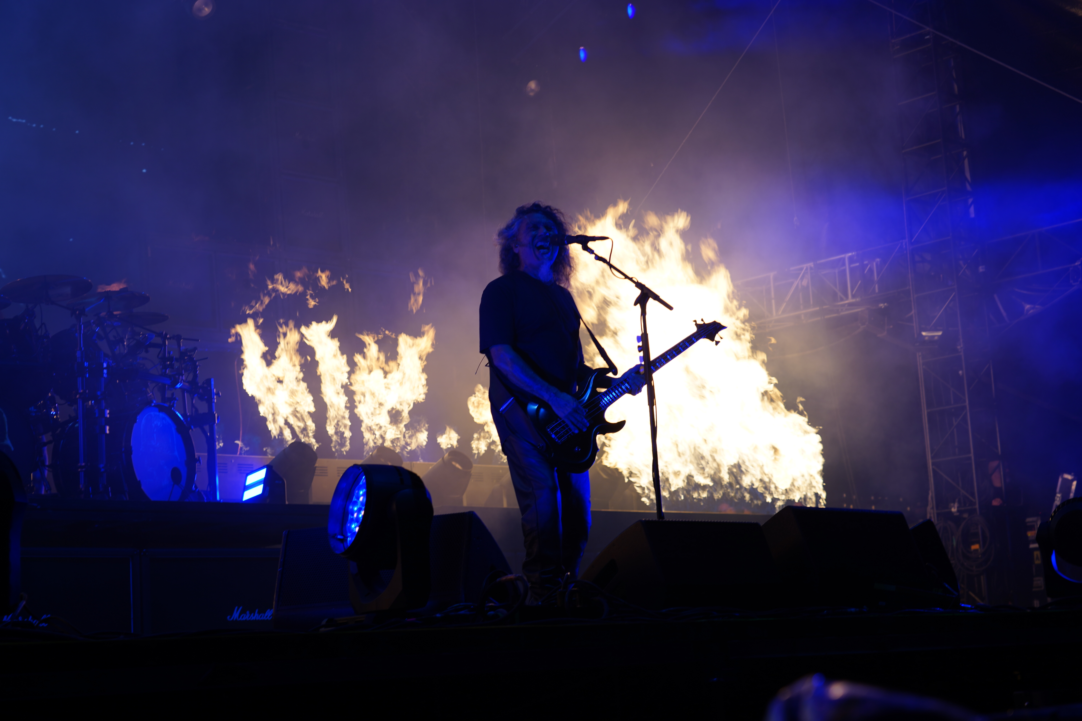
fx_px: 1743
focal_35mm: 58
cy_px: 360
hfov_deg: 34.5
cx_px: 541
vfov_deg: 23.4
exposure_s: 1/100
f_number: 5
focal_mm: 58
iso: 100
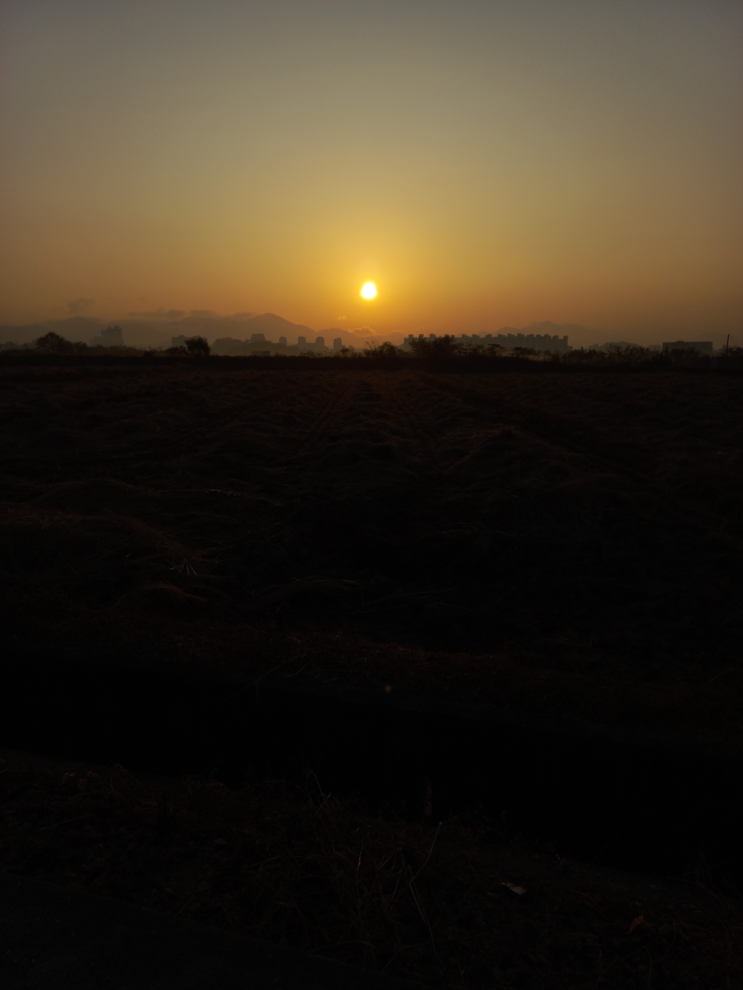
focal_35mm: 25
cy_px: 495
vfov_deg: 69.4
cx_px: 372
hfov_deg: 54.9
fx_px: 715
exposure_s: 1/1026
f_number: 1.8
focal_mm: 4.6
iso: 25
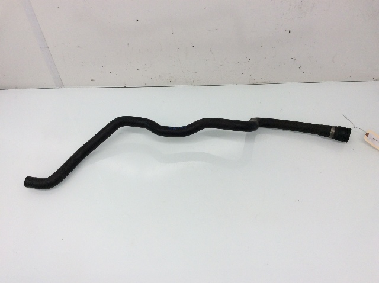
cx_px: 190
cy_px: 142
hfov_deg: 56.9
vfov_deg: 44.1
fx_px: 350
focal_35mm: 32
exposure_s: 1/120
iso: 50
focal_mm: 3.3
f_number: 2.4
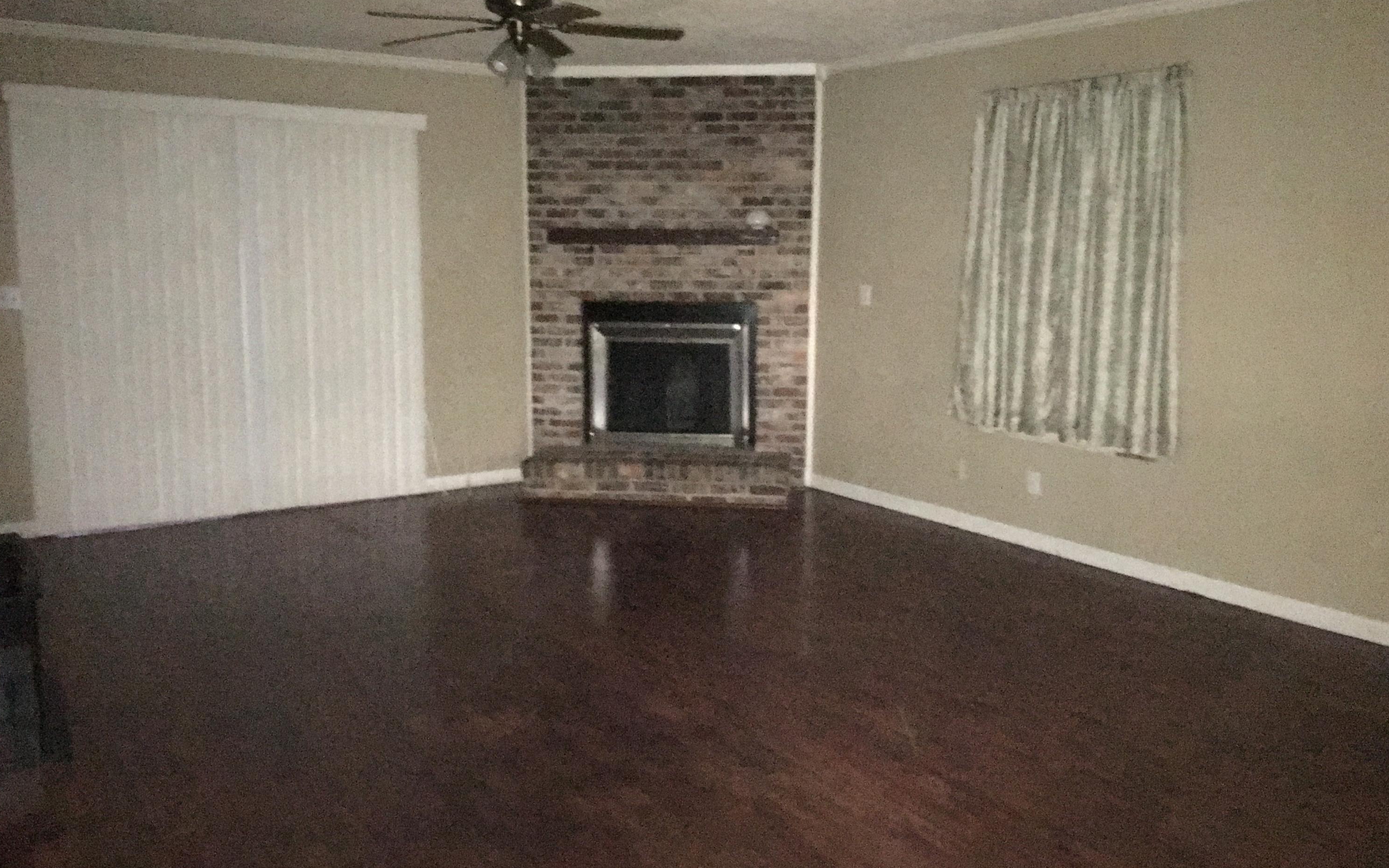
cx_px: 697
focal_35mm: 31
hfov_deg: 61.2
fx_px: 1173
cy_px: 393
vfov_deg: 40.6
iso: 2000
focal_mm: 4.15
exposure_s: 1/16
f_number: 2.2
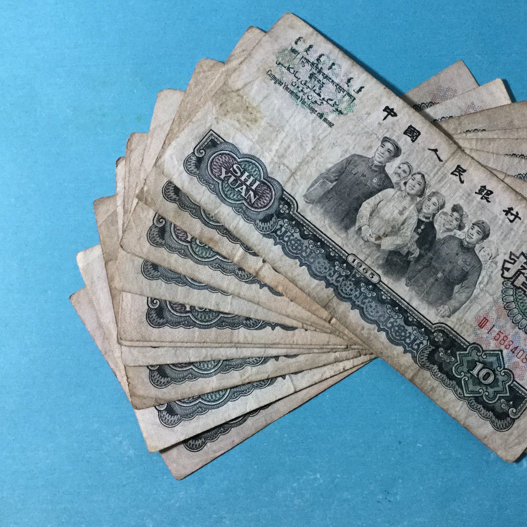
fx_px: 672
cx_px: 344
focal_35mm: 39
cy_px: 258
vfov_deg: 42.8
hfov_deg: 42.4
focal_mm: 3.3
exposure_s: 1/33
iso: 200
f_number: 2.4
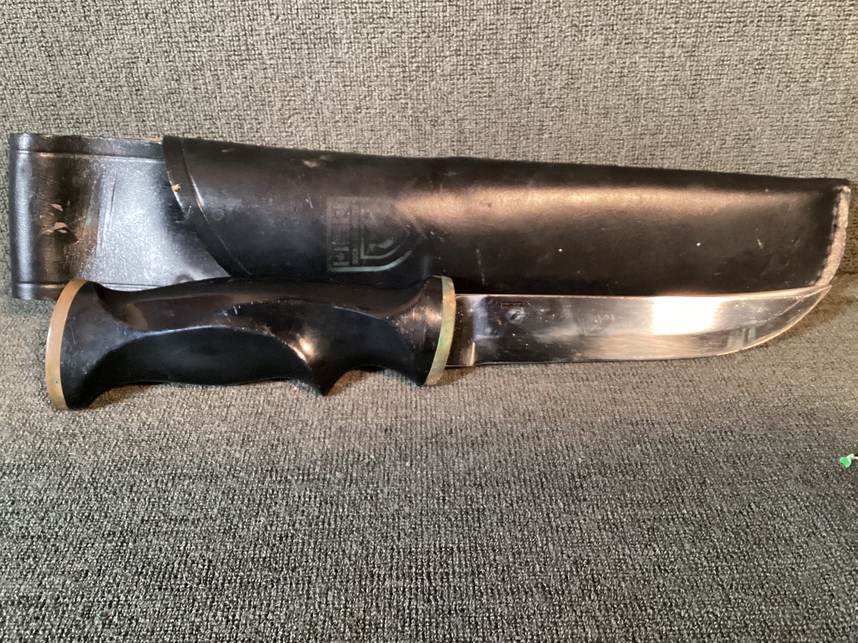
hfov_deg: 56.8
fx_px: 793
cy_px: 319
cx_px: 432
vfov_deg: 44.1
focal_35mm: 32
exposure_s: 1/30
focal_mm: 3.3
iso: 640
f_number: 2.4
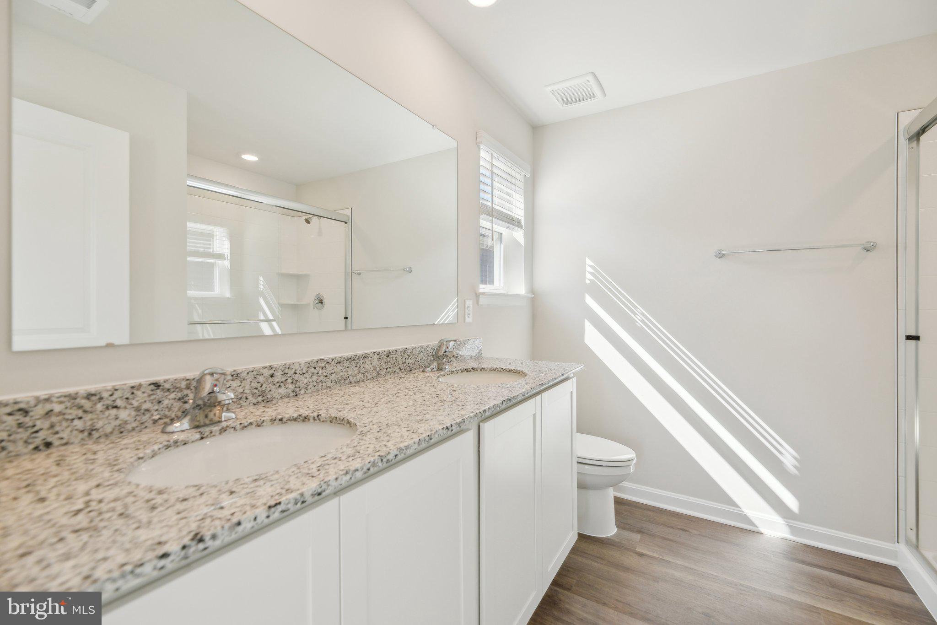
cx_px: 468
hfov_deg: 104.2
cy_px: 312
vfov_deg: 81.2
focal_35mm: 14
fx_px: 364
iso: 400
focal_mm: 14
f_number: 6.3
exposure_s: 1/250
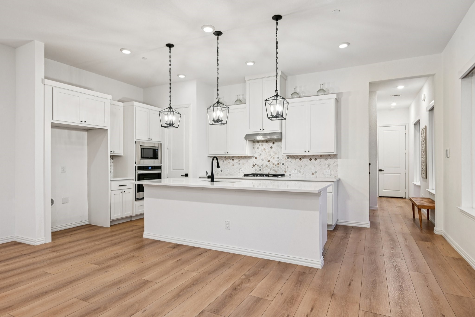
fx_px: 264
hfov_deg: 84.0
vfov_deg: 61.9
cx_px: 238
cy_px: 158
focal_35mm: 20
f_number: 8
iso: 400
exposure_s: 1/13
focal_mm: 20
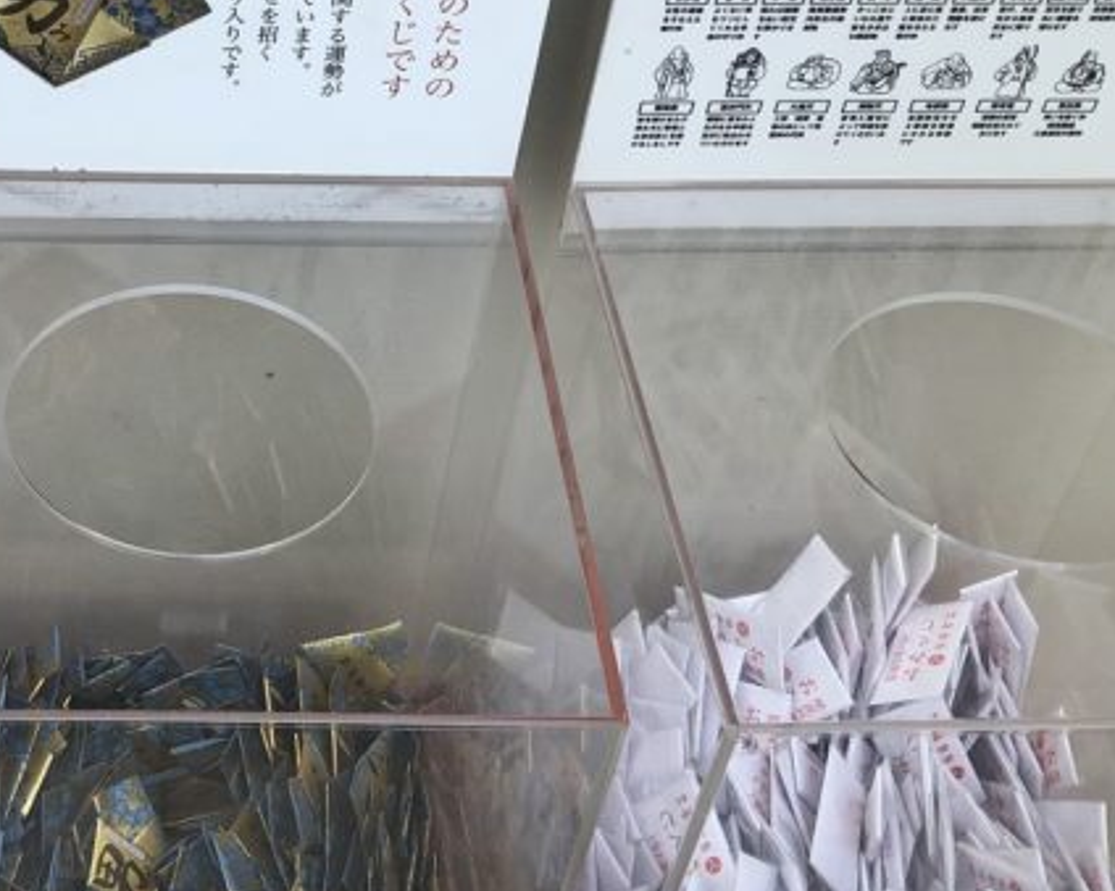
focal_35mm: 66
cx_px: 134
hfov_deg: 27.8
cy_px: 394
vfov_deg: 23.1
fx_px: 2177
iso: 25
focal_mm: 3.99
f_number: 1.8
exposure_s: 1/120
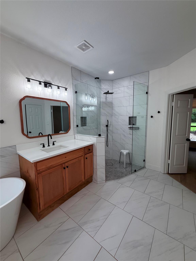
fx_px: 106
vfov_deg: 102.1
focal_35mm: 14
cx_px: 98
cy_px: 130
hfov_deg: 85.7
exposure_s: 1/120
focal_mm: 2.22
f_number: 2.2
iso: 100
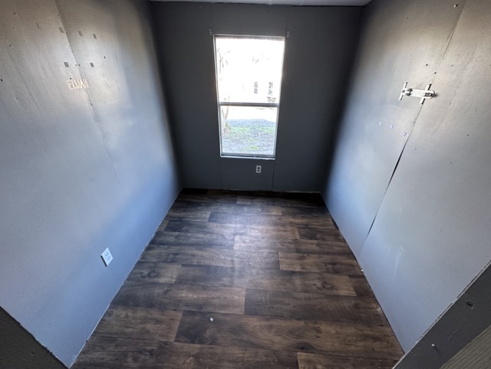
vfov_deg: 85.7
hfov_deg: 102.1
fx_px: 199
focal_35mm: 14
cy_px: 184
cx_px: 246
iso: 320
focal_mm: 2.22
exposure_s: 1/60
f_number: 2.2
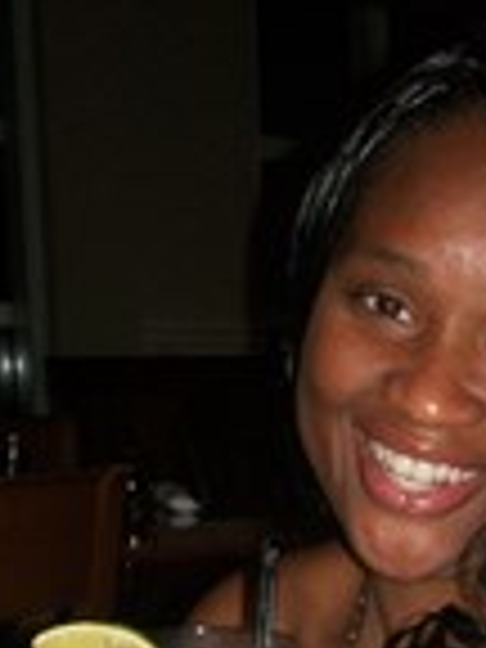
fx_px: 1816
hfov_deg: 15.0
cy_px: 603
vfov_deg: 19.8
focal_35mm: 97
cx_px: 454
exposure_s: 1/30
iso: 80
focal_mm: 6.3
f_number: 4.5
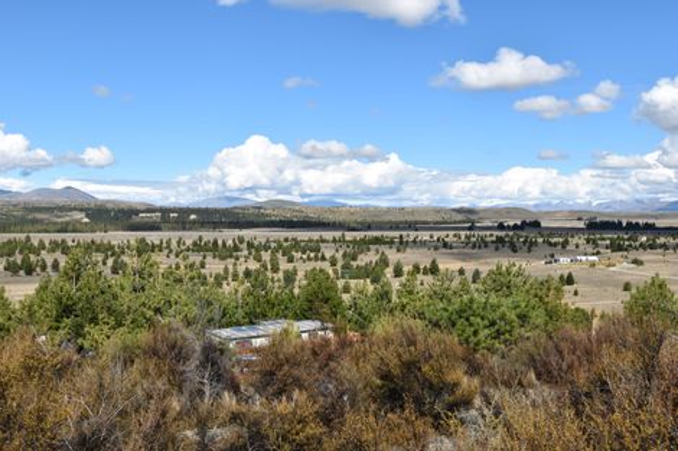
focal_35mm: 36
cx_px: 339
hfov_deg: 53.1
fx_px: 678
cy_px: 226
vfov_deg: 36.8
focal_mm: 24
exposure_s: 1/200
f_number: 13
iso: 100
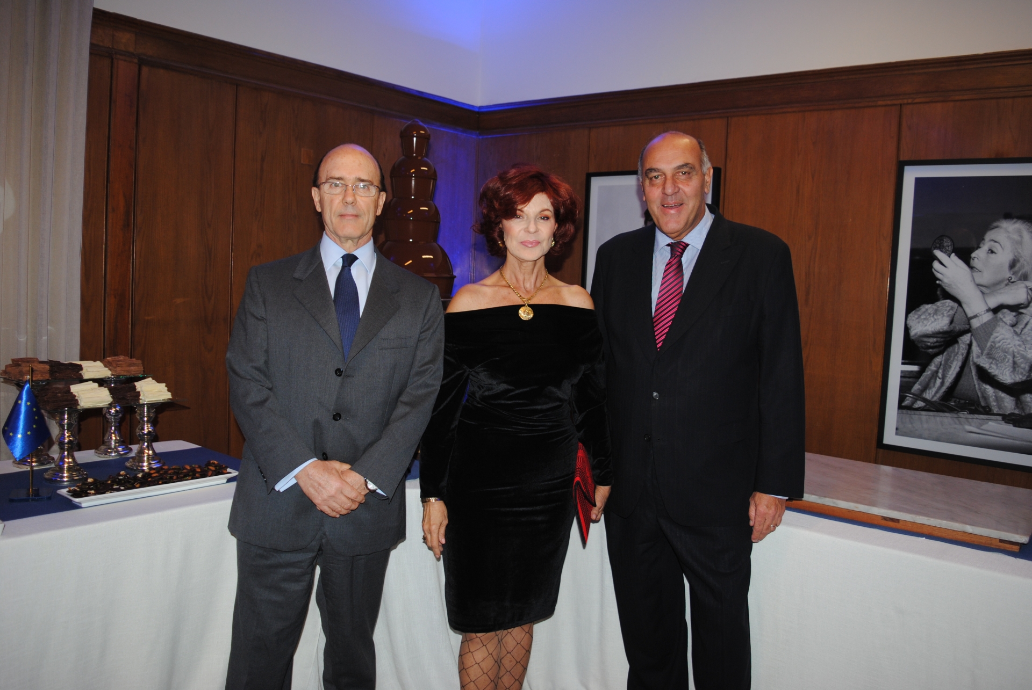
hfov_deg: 61.9
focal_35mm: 30
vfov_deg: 43.7
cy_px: 345
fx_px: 861
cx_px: 516
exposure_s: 1/60
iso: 200
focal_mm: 20
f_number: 3.8
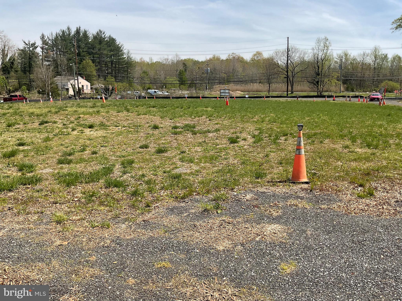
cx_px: 201
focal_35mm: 29
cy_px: 150
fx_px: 337
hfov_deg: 61.7
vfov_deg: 48.2
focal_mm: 3
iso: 16
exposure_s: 1/1786
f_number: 1.8
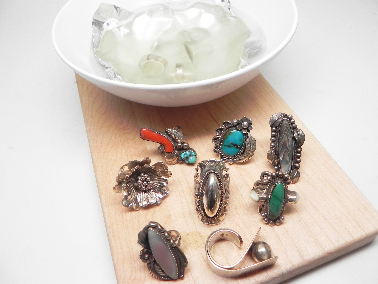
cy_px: 142
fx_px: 317
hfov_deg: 61.7
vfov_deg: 48.2
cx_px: 189
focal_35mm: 29
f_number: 2.8
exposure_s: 1/45.7
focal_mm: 5.2
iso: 160
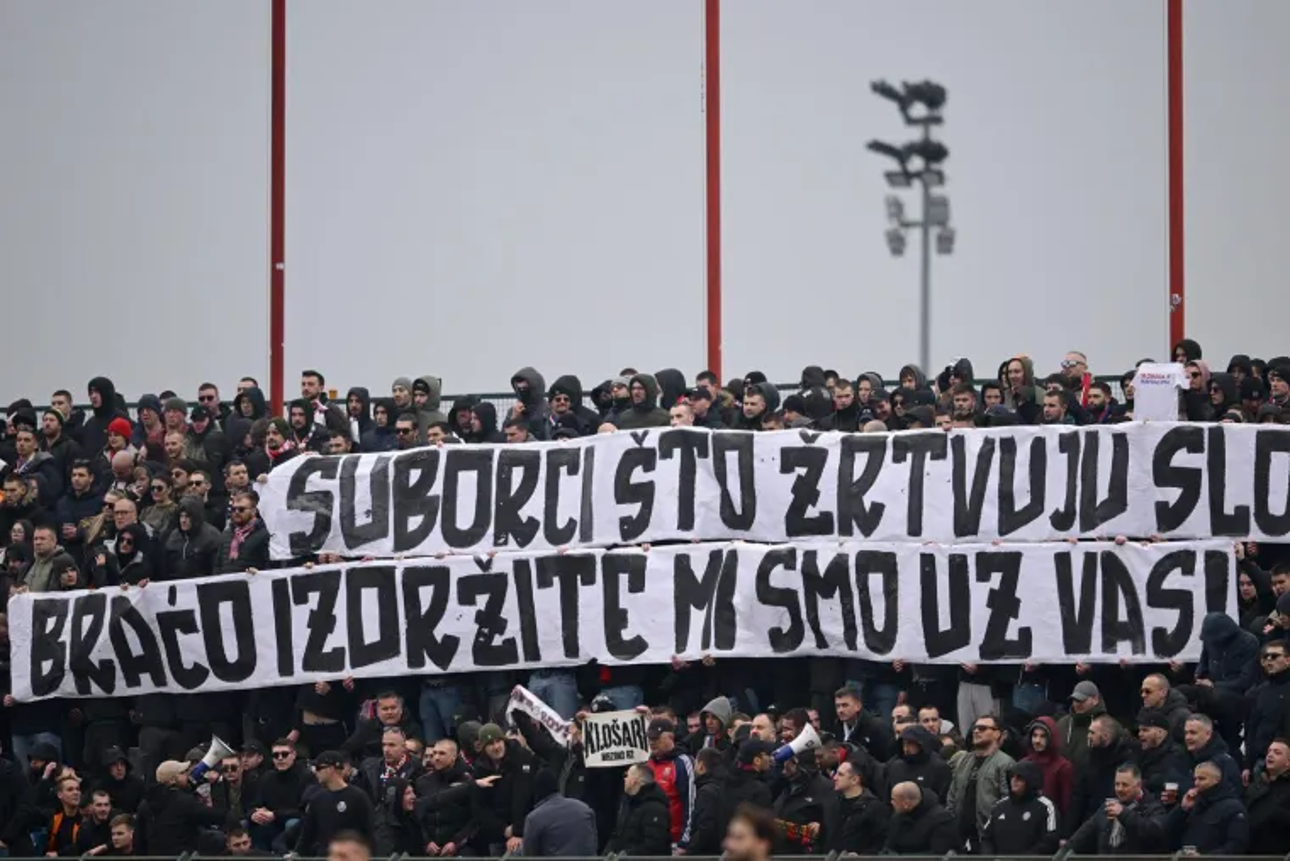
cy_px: 430
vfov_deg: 3.4
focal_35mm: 400
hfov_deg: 5.2
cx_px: 645
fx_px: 14335
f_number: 2.8
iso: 1250
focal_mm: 400
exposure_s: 1/4000
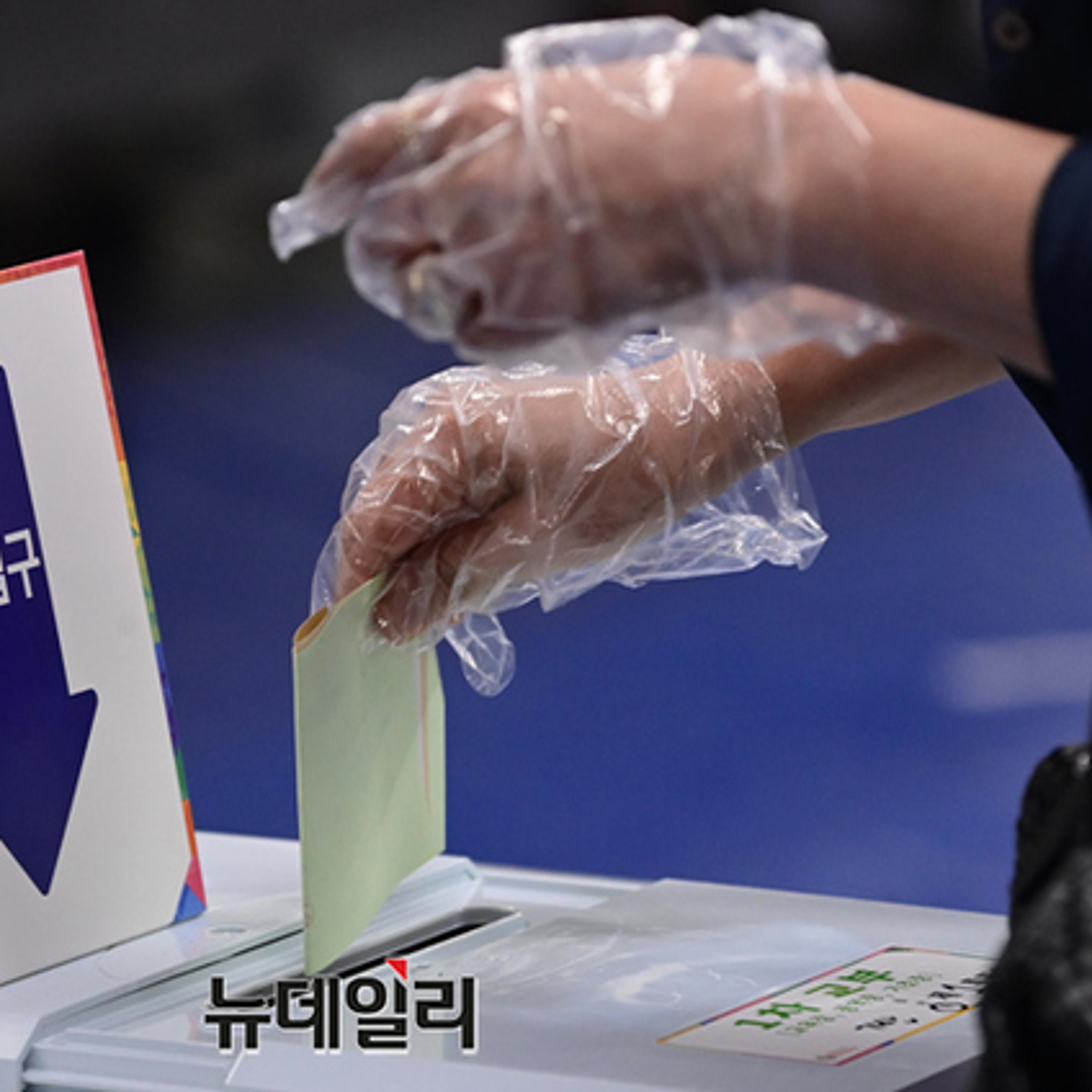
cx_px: 335
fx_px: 10529
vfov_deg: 5.9
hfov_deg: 5.9
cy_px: 547
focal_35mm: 295
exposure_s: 1/320
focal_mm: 230
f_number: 5.3
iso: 4000
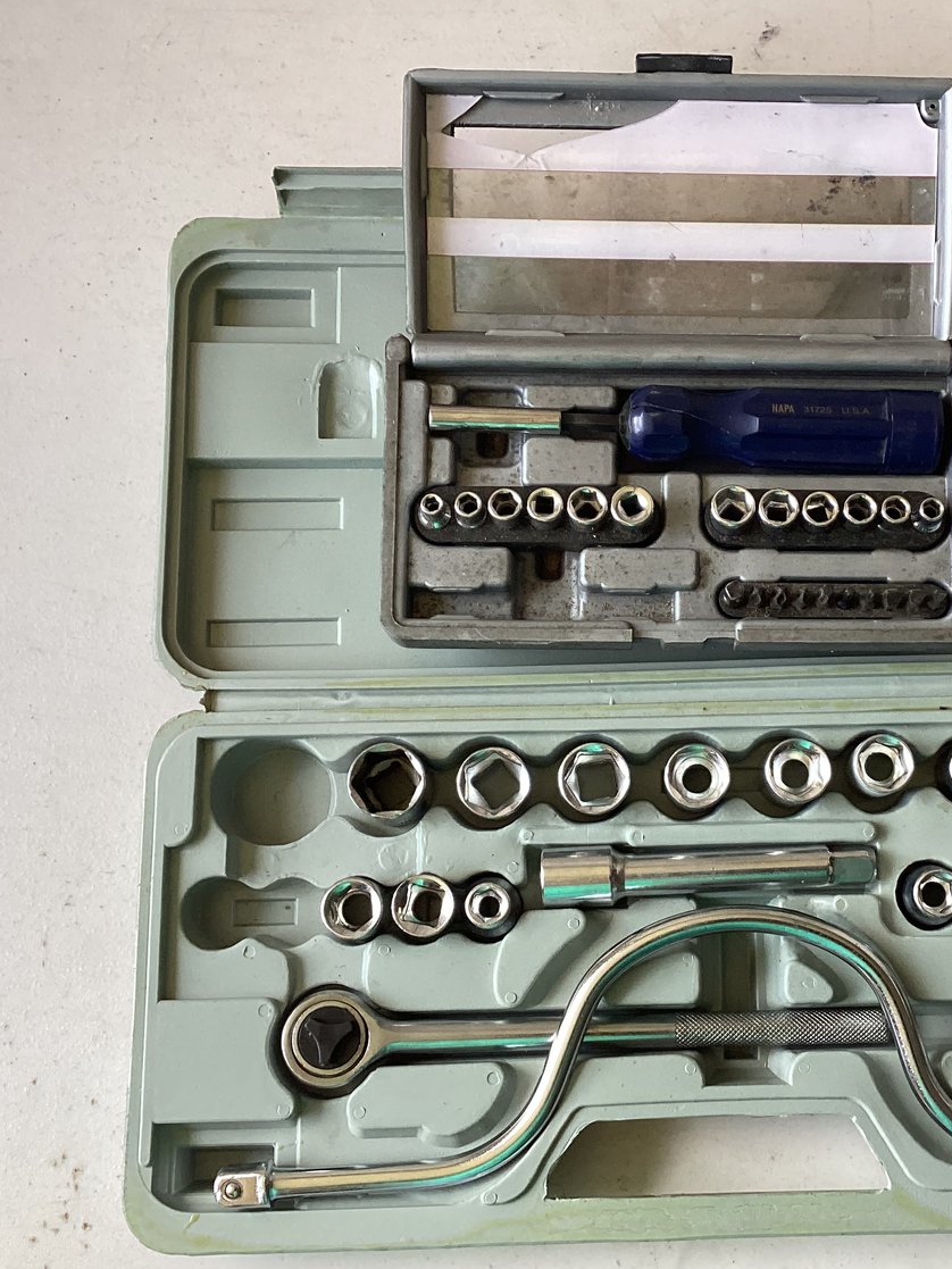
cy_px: 639
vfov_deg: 44.8
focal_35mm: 42
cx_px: 678
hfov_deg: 33.9
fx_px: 1540
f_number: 2.4
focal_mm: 3.3
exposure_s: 1/120
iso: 64
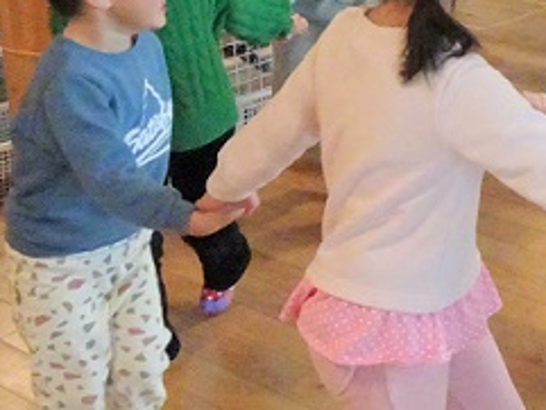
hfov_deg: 22.3
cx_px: 716
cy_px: -7
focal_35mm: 78
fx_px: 1231
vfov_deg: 18.4
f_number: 3.5
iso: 2000
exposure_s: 1/250
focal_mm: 4.1
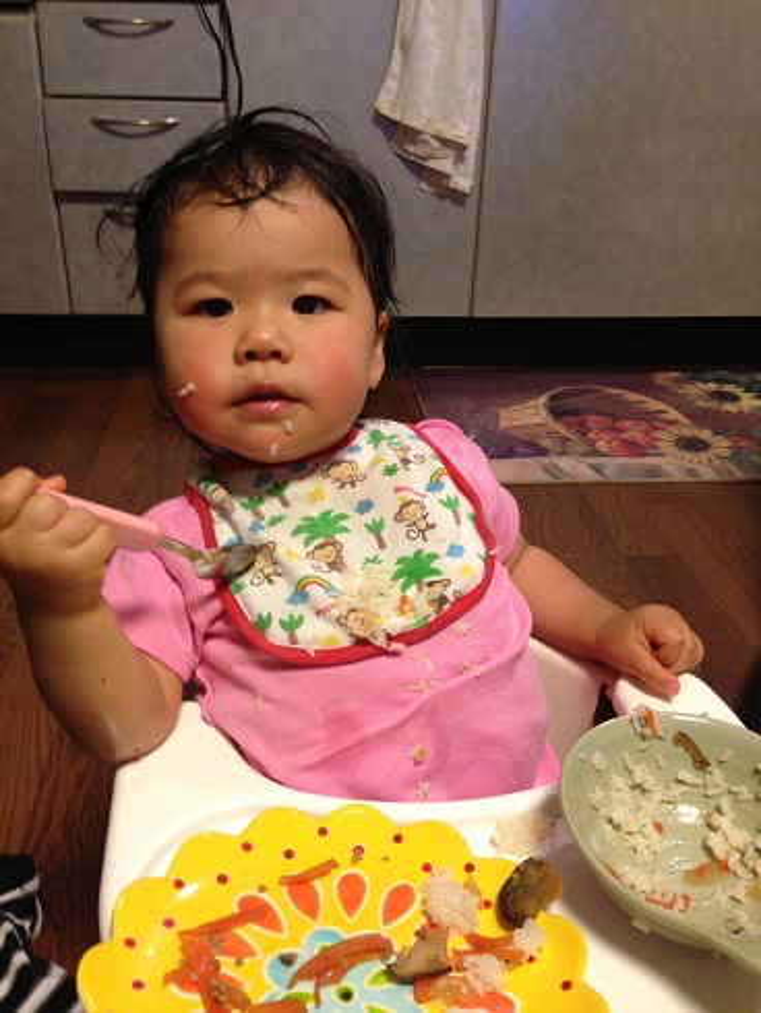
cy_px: 506
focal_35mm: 33
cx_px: 380
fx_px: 966
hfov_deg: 43.0
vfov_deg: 55.3
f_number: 2.4
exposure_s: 1/20
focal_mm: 4.13
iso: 250
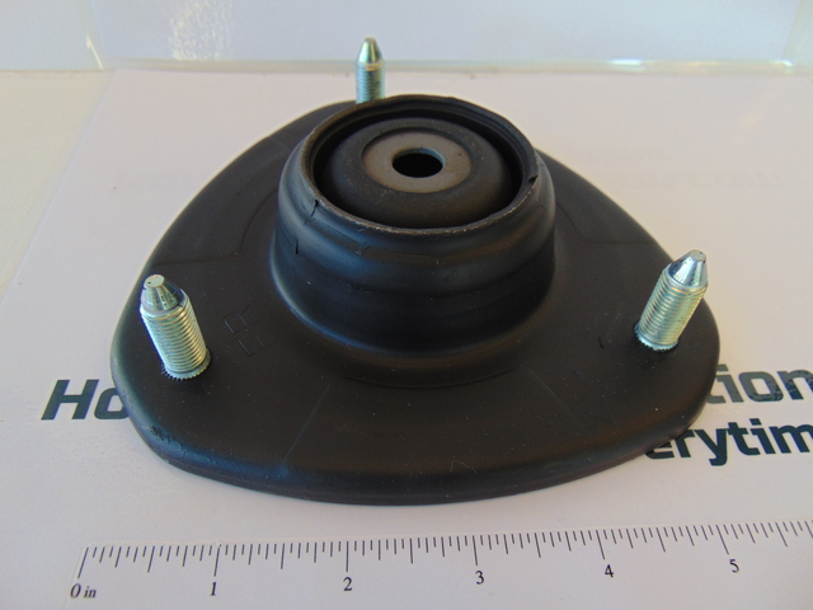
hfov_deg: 69.4
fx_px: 587
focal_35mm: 25
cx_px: 406
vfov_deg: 54.9
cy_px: 305
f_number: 3
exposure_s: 1/100
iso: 80
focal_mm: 4.5
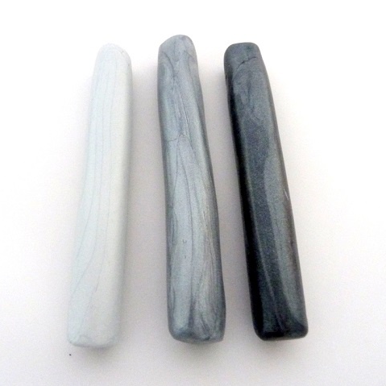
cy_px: 191
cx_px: 171
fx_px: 378
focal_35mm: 30
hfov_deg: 53.9
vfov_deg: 54.0
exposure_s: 1/60
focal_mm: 4.5
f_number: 2.8
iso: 800
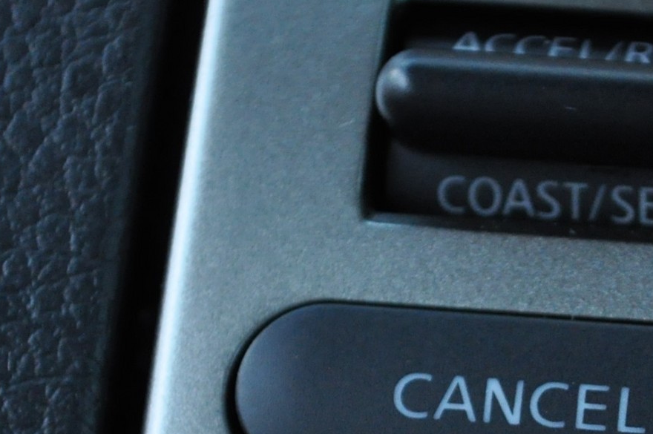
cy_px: 414
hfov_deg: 8.8
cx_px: 531
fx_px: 4248
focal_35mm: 234
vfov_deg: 5.8
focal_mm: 55
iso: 1600
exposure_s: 1/30
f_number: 5.6
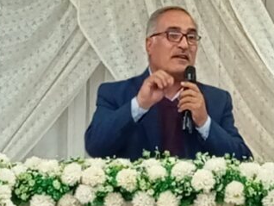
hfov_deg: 13.9
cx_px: 150
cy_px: 98
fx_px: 1125
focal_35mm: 142
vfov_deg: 10.5
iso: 925
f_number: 1.8
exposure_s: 1/33.3
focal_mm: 4.22
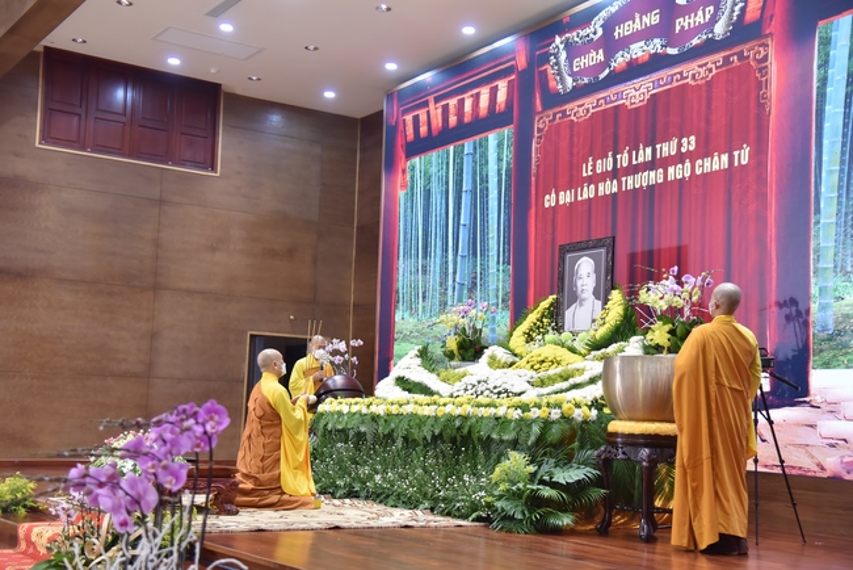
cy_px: 285
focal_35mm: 50
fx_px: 1185
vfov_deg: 27.0
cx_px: 426
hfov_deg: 39.6
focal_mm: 50
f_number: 4
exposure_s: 1/125
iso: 1600
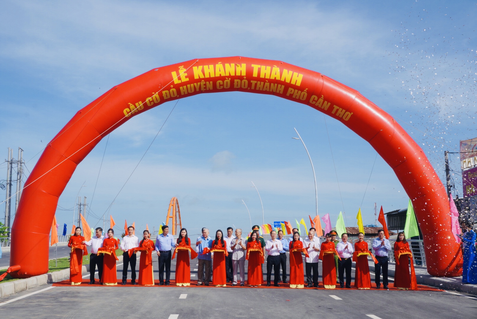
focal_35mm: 46
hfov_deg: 42.3
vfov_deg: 29.0
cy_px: 160
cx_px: 238
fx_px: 617
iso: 100
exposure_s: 1/100
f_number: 16
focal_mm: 31
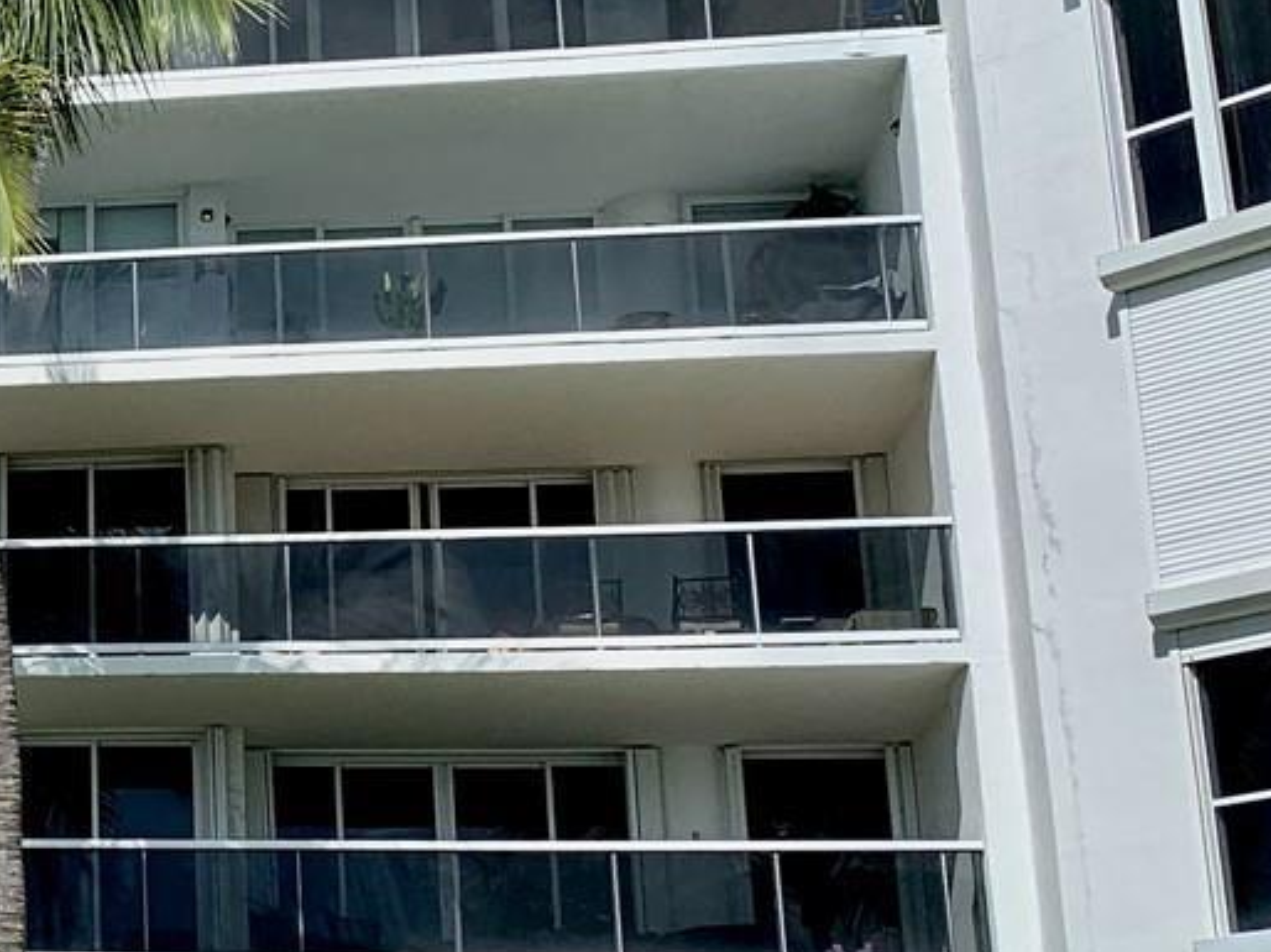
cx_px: -581
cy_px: 549
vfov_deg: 18.2
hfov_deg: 20.9
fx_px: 2973
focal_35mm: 81
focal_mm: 4.25
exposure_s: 1/4902
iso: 25
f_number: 1.8
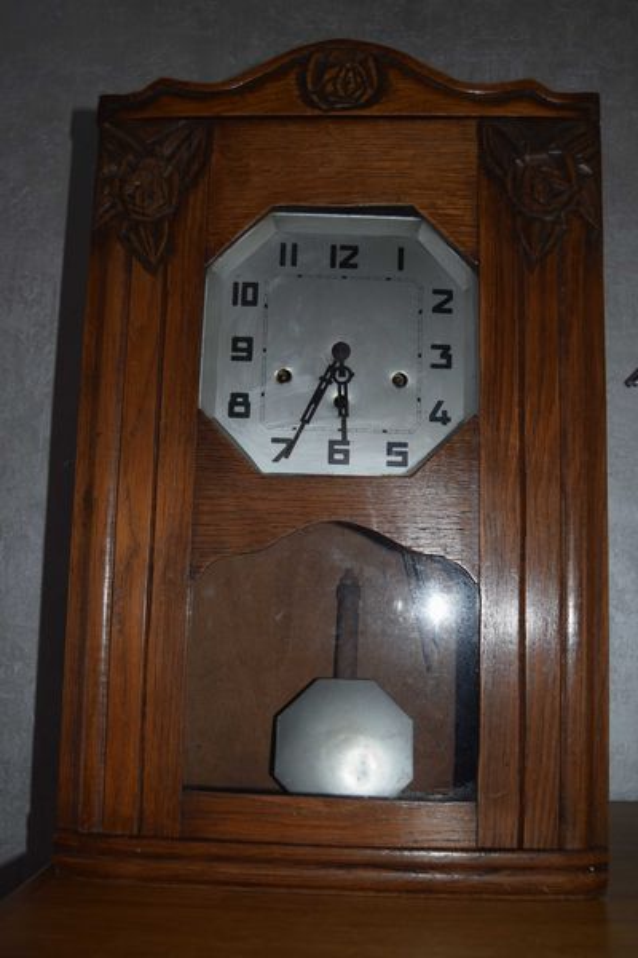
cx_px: 319
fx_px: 877
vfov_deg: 57.2
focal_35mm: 33
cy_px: 479
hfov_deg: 40.0
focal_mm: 22
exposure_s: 1/60
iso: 450
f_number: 3.5
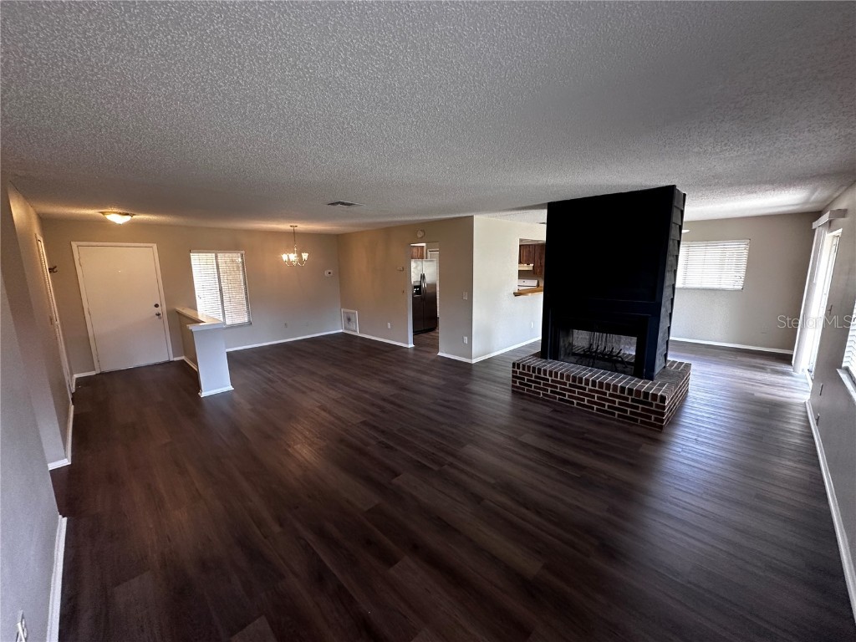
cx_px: 428
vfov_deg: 85.7
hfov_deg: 102.1
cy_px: 321
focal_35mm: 14
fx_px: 346
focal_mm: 2.22
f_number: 2.2
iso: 200
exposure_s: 1/60
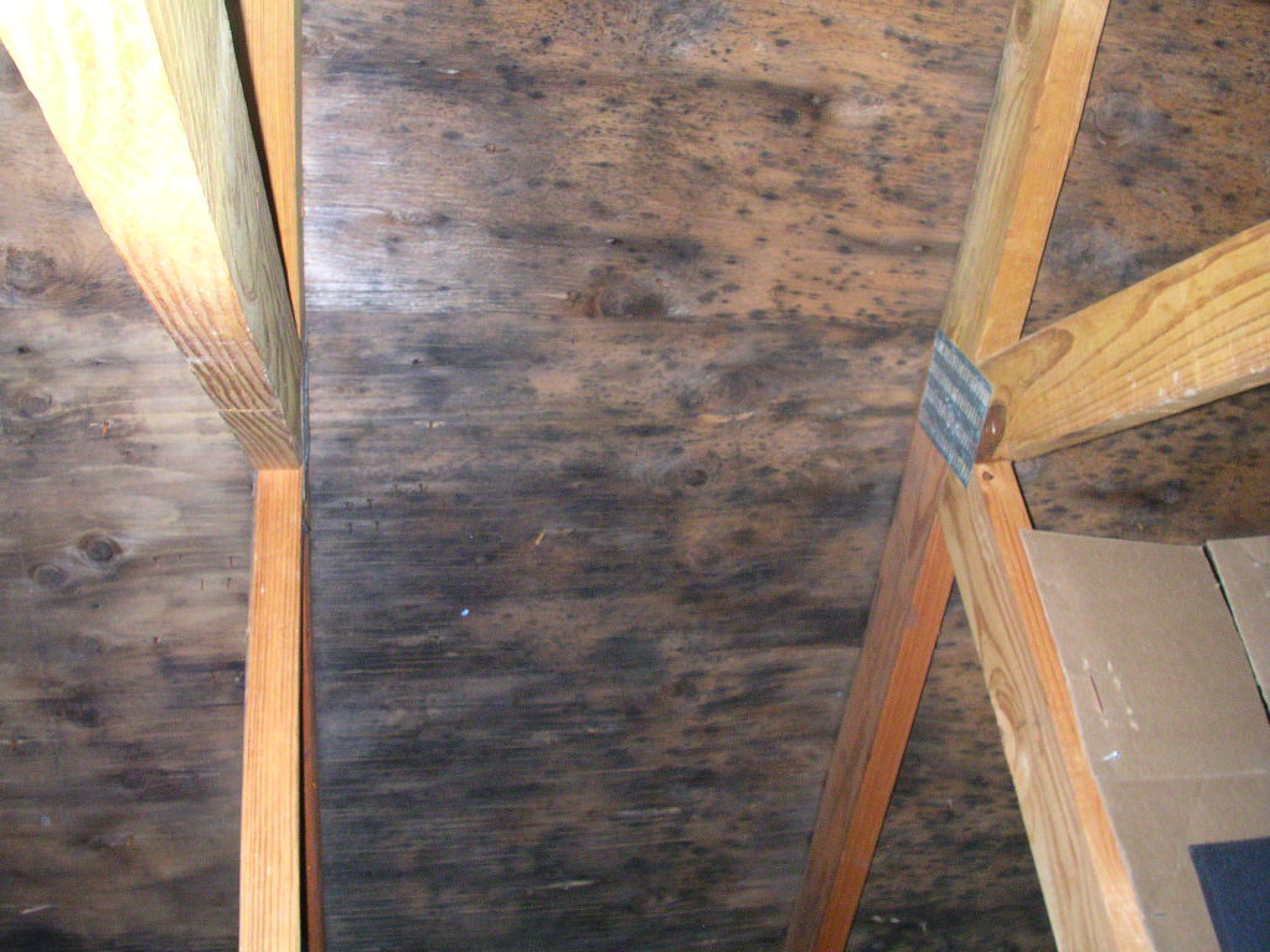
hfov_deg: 50.1
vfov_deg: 38.7
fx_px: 1357
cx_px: 635
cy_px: 476
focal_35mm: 37
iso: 311
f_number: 4.5
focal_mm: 5.6
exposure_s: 1/60
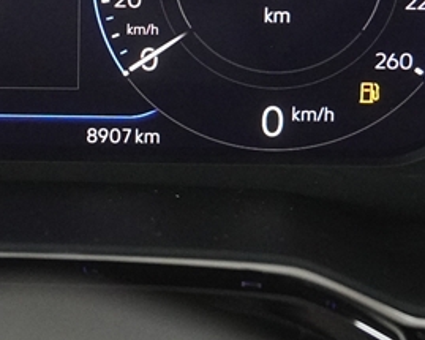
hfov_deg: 11.9
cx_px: -3
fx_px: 2024
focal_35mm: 161
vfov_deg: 9.5
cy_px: -74
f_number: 2.8
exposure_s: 1/160
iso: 5000
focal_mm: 30
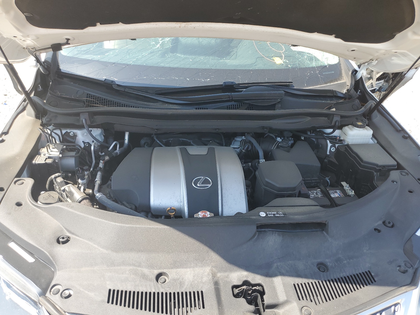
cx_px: 210
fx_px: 315
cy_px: 158
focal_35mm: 26
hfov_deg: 67.3
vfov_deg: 53.1
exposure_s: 1/625
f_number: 1.5
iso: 50
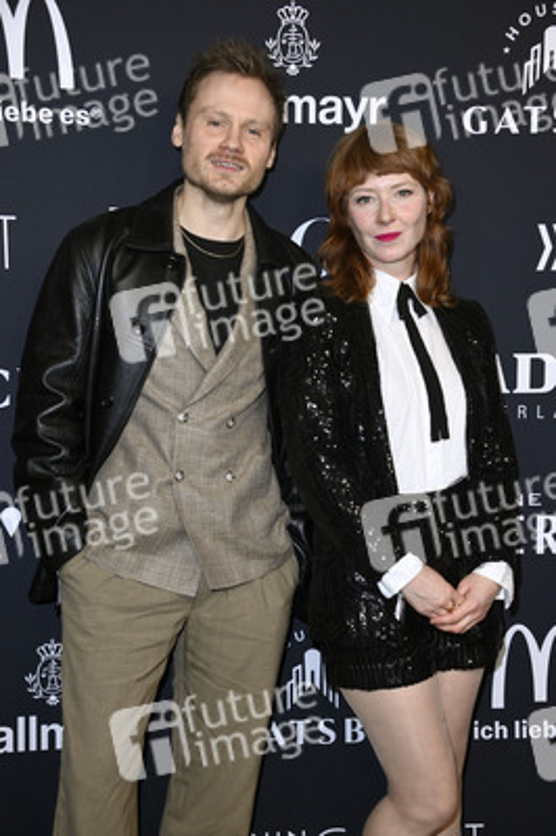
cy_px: 418
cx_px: 278
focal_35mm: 58
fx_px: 1346
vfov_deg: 34.5
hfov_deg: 23.3
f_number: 5.6
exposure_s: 1/250
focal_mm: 58
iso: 500
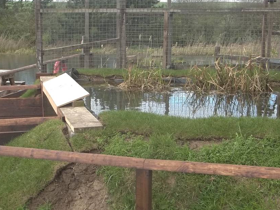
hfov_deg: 30.1
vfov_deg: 22.9
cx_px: 106
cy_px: 136
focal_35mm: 64
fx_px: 518
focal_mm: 5.9
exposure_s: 1/250
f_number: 3.3
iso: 80
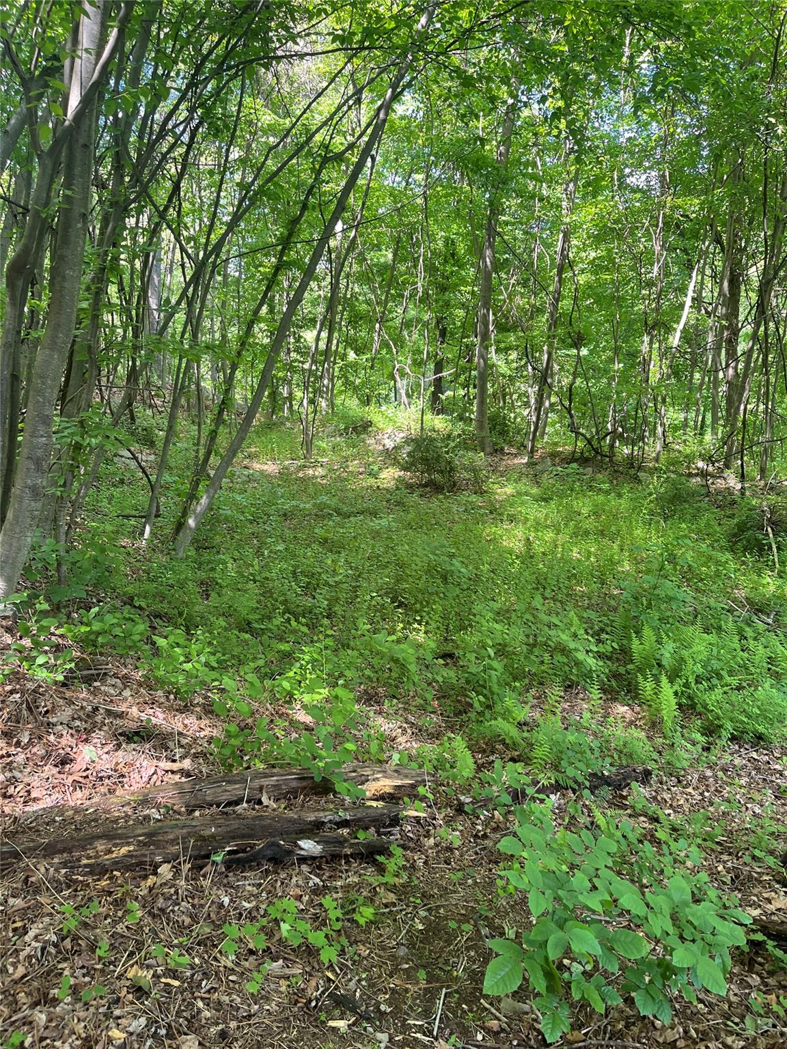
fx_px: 788
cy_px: 524
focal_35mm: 26
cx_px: 394
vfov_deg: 67.3
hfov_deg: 53.1
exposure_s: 1/121
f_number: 1.6
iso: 80
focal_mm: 5.1
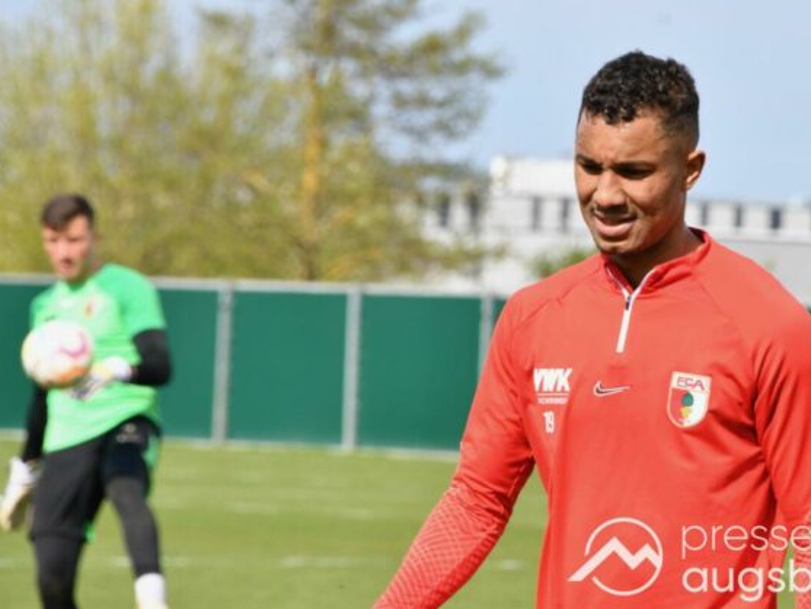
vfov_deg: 4.6
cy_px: 304
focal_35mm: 326
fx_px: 7639
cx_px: 448
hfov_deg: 6.1
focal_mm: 200
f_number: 13
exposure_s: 1/640
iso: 500
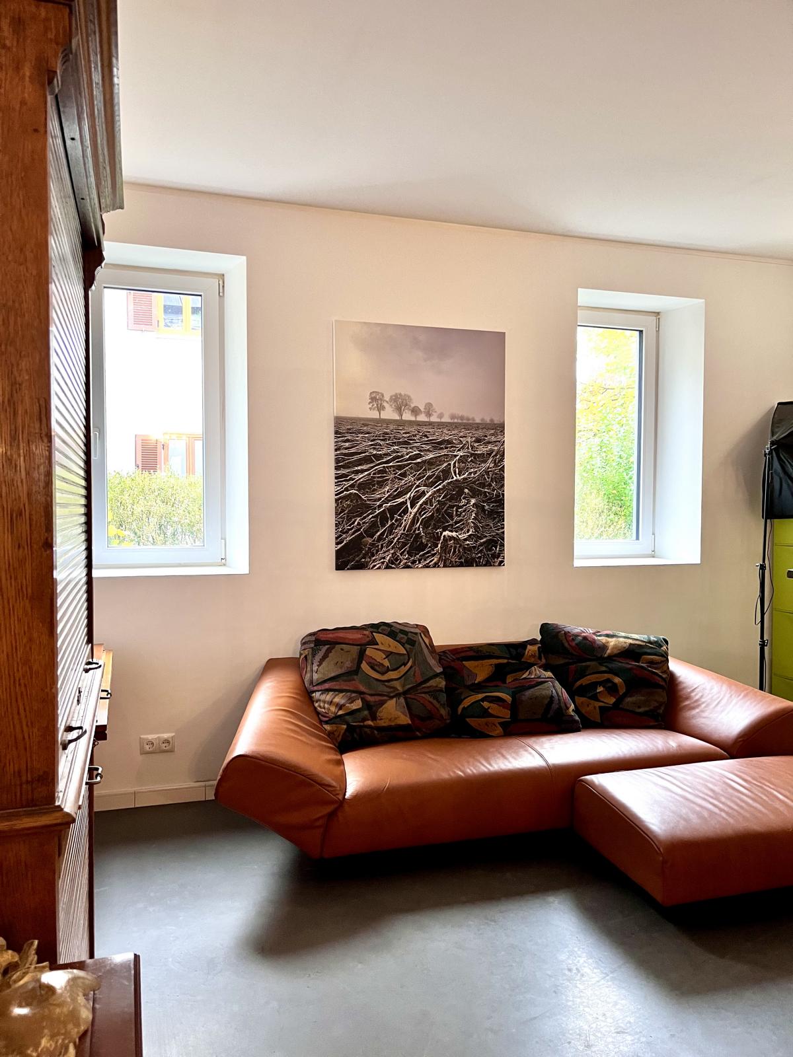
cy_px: 528
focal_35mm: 26
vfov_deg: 67.3
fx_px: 794
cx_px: 396
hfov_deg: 53.1
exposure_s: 1/50
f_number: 1.6
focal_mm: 5.1
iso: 200
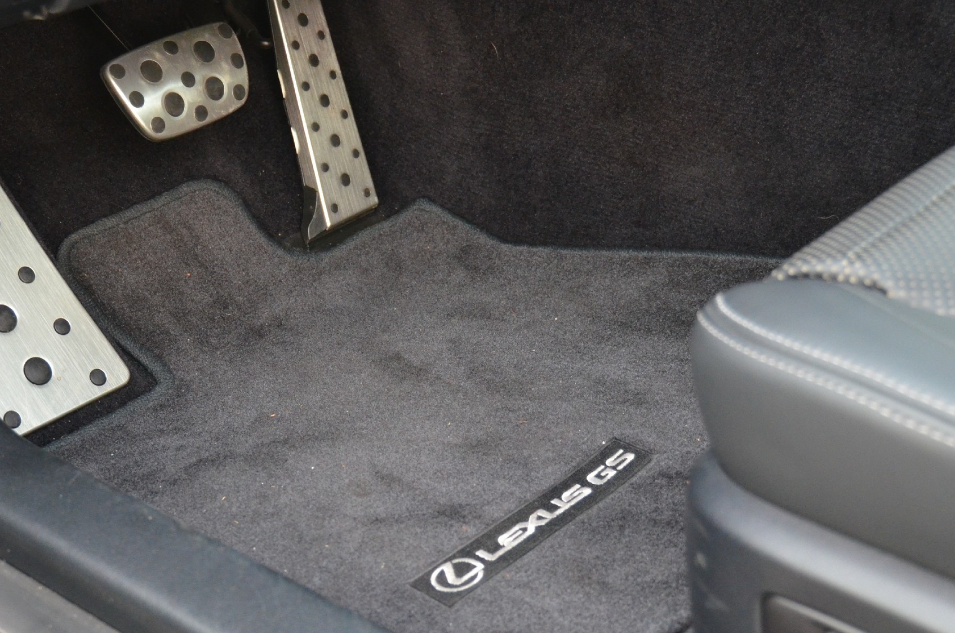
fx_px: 1582
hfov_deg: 33.4
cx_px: 337
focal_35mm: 60
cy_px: 413
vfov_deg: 22.5
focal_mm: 27
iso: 1600
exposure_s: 1/100
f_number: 4
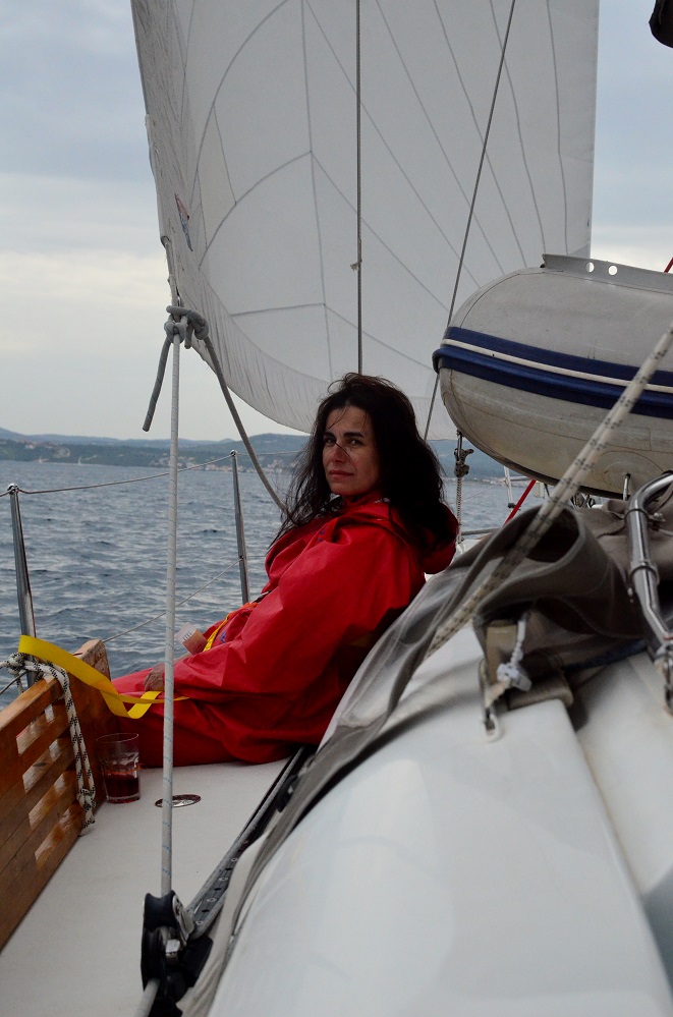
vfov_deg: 37.9
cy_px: 508
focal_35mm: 52
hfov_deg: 25.6
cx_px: 336
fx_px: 1480
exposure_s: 1/5000
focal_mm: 35
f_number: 6.3
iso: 3200
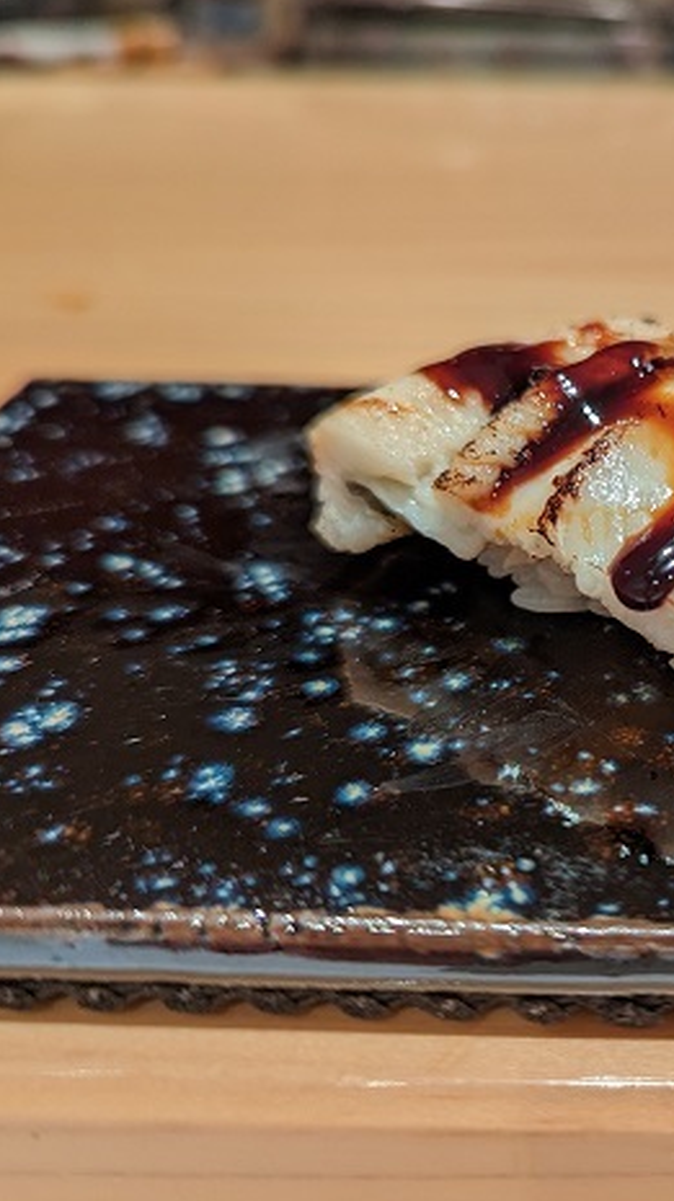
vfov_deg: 55.3
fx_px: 1146
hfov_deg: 30.8
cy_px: 584
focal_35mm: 36
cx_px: 651
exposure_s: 1/25
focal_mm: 6.81
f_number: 1.85
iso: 94
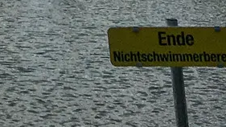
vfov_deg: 4.9
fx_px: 1294
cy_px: -424
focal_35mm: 216
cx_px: -392
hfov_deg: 8.7
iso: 25
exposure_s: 1/4800
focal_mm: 4.15
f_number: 2.2
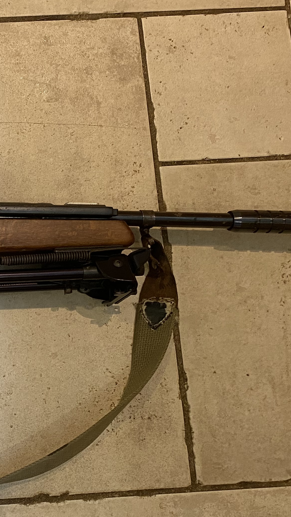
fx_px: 755
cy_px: 251
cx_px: -131
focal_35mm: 55
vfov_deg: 37.8
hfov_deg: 19.4
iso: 160
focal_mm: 4.25
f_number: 1.8
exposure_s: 1/50
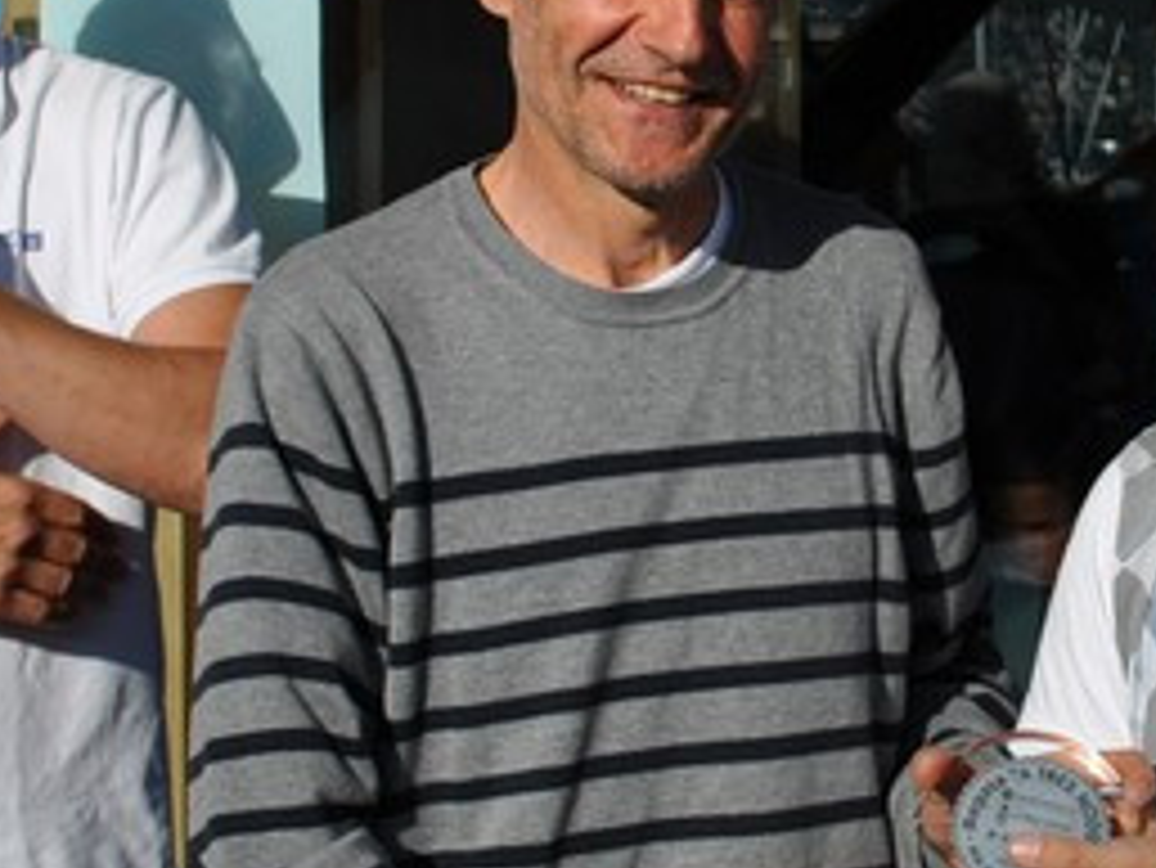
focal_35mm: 117
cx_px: 972
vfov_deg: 12.7
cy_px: 274
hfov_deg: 16.7
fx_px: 3909
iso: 100
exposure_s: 1/320
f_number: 9
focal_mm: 26
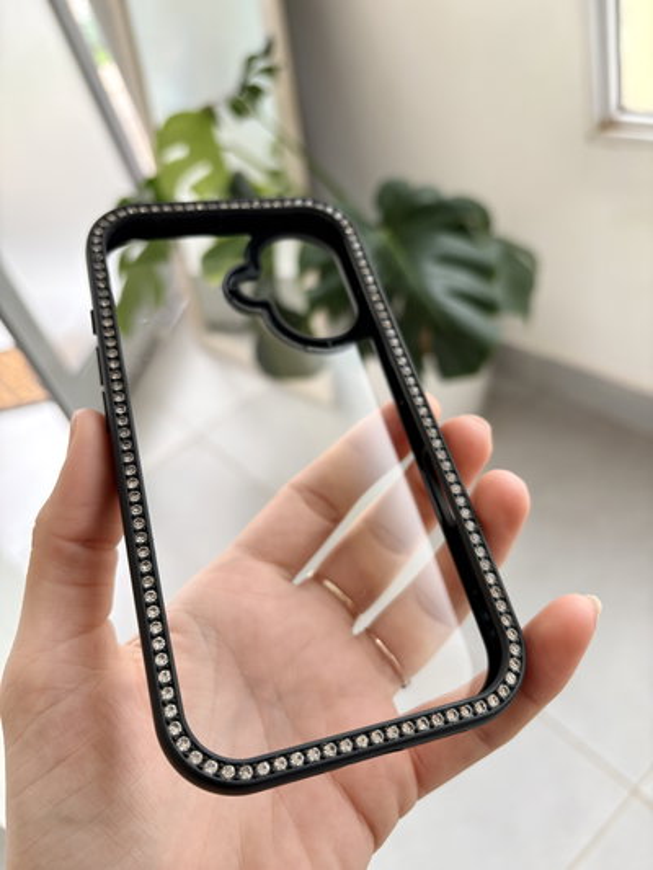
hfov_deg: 53.1
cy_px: 435
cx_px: 326
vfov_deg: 67.3
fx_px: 654
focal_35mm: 26
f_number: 1.6
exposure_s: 1/122
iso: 80
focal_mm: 5.96
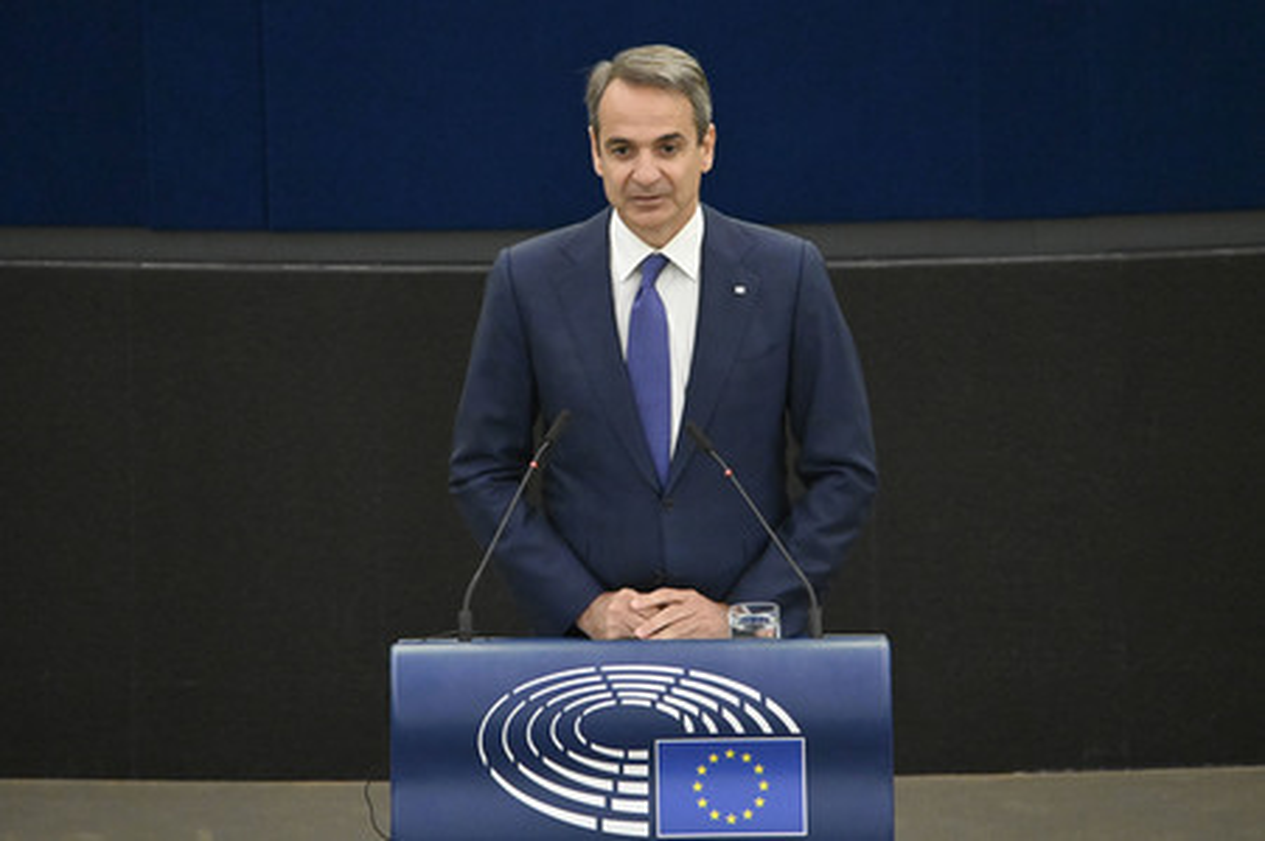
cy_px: 420
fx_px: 21067
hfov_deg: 3.4
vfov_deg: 2.3
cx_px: 632
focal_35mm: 600
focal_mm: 600
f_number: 6.3
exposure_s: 1/640
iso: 10000
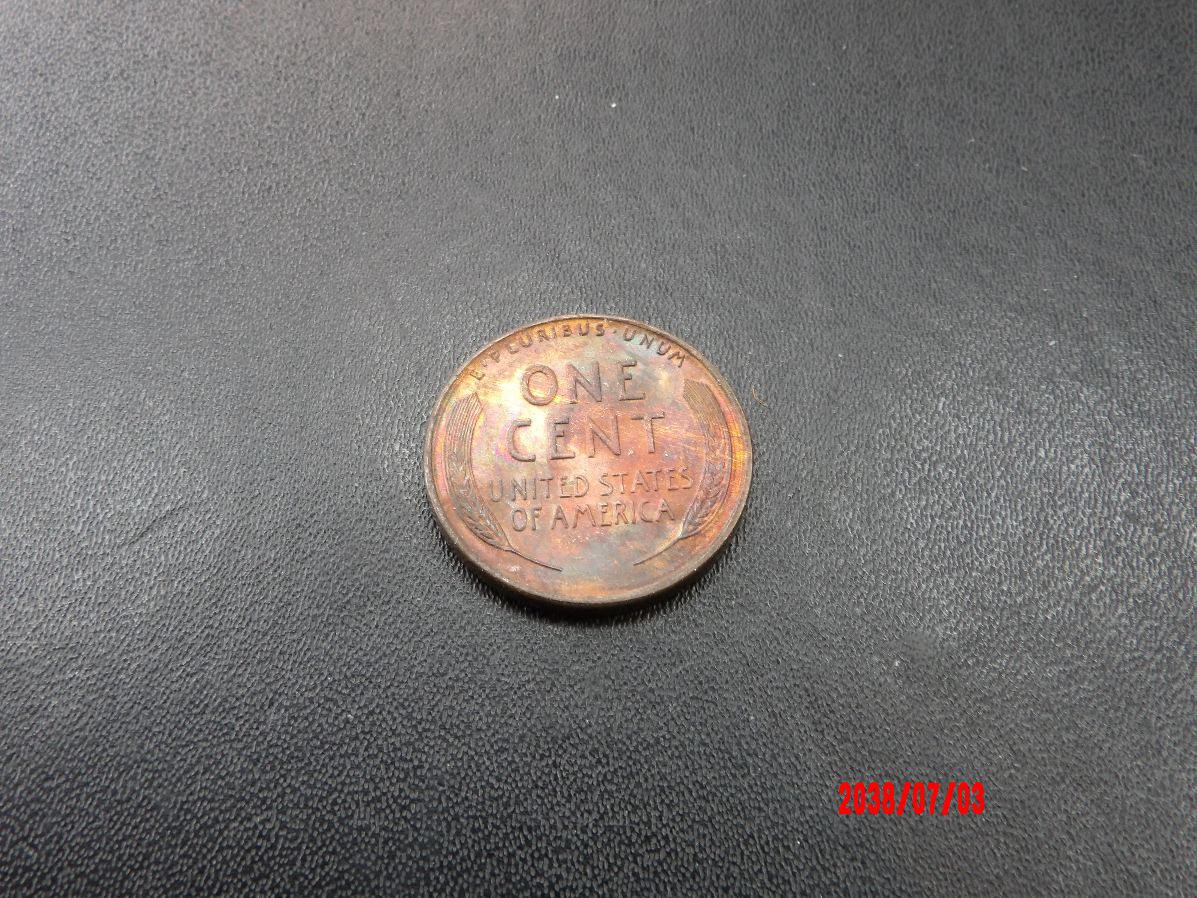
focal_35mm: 42
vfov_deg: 34.3
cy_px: 449
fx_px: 1452
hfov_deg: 44.8
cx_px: 598
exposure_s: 1/15
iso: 202
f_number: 4.9
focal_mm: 7.6
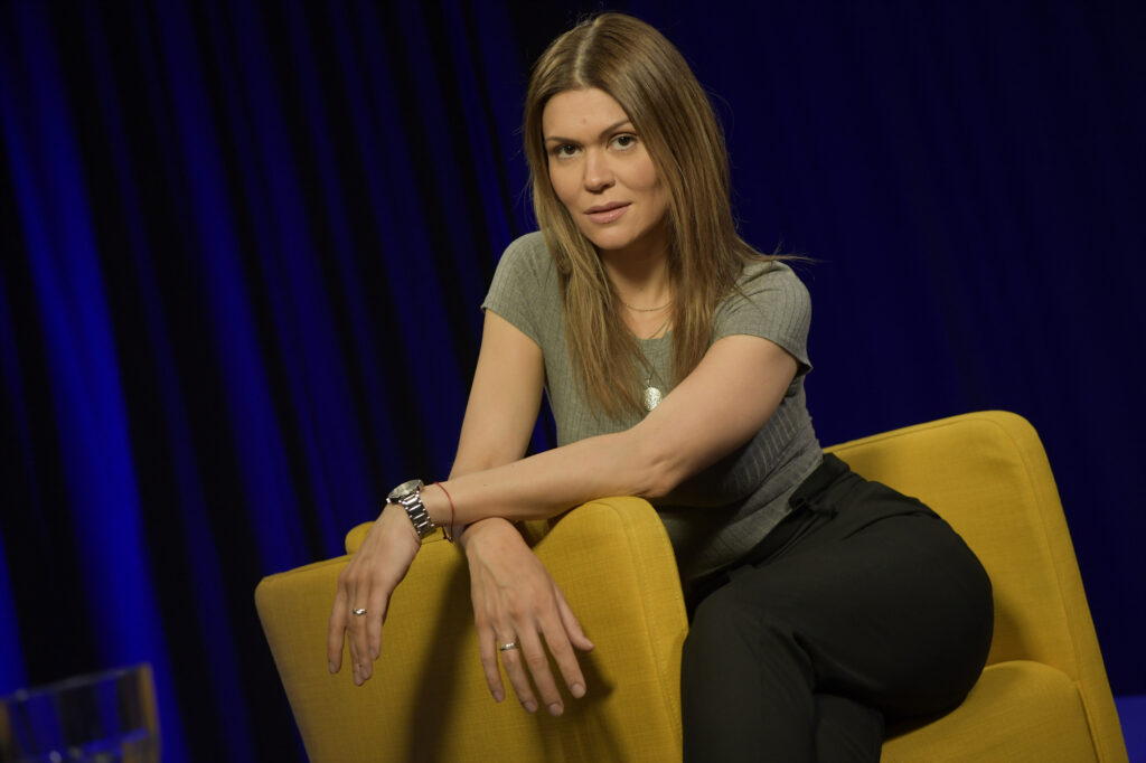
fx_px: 1973
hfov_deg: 32.4
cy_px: 382
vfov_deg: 21.9
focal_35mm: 62
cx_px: 573
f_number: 4
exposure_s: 1/250
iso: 1250
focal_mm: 62
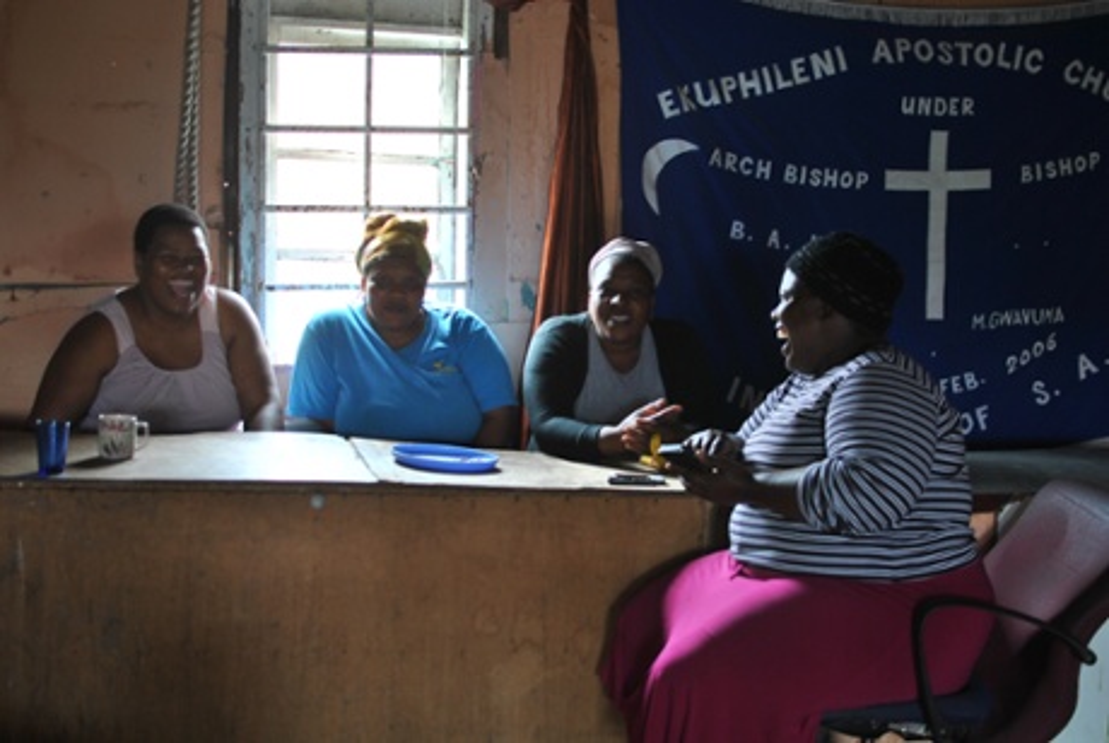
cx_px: 554
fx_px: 1619
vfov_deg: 25.8
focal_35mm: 52
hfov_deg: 37.8
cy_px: 372
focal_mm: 35
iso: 100
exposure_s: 1/20
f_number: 2.2
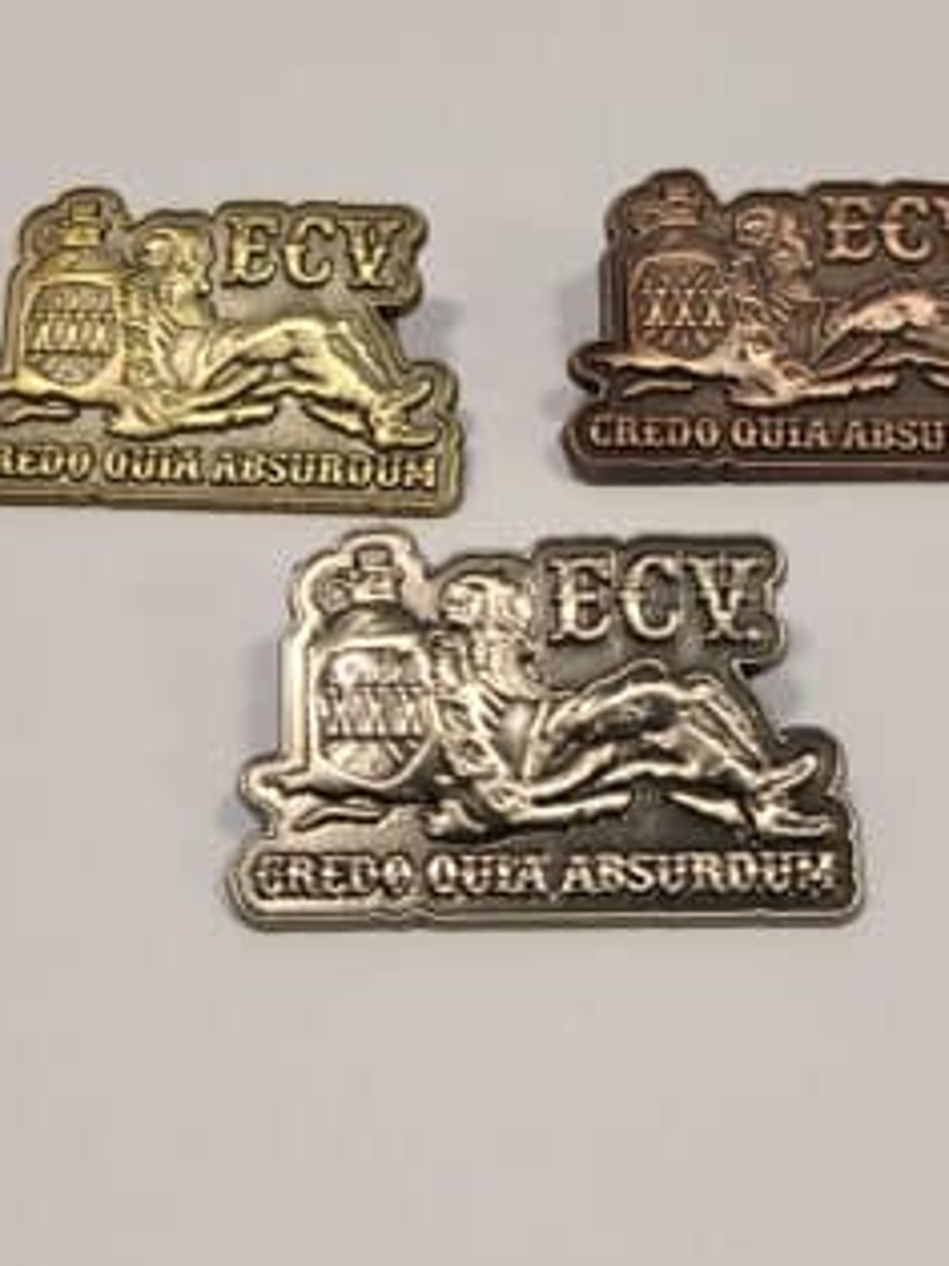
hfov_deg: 42.9
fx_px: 1207
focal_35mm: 33
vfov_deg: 55.3
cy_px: 583
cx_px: 523
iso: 160
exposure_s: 1/60
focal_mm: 5.4
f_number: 1.8
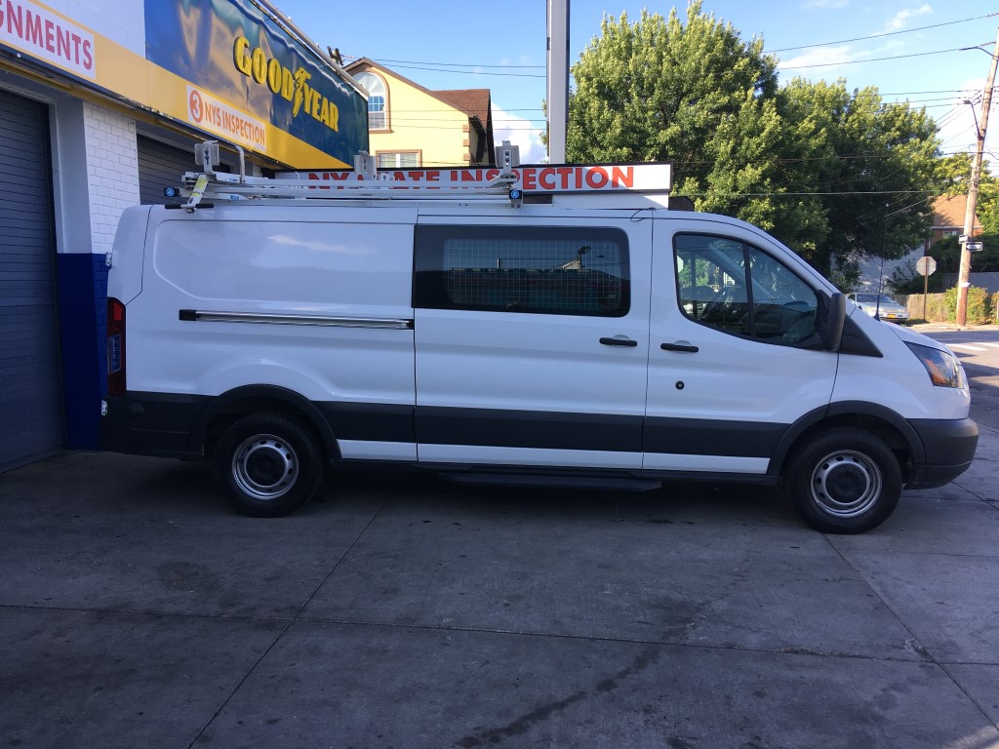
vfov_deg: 48.2
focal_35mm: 29
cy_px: 374
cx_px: 500
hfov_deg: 61.7
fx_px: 837
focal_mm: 4.15
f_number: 2.2
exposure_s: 1/422
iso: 25
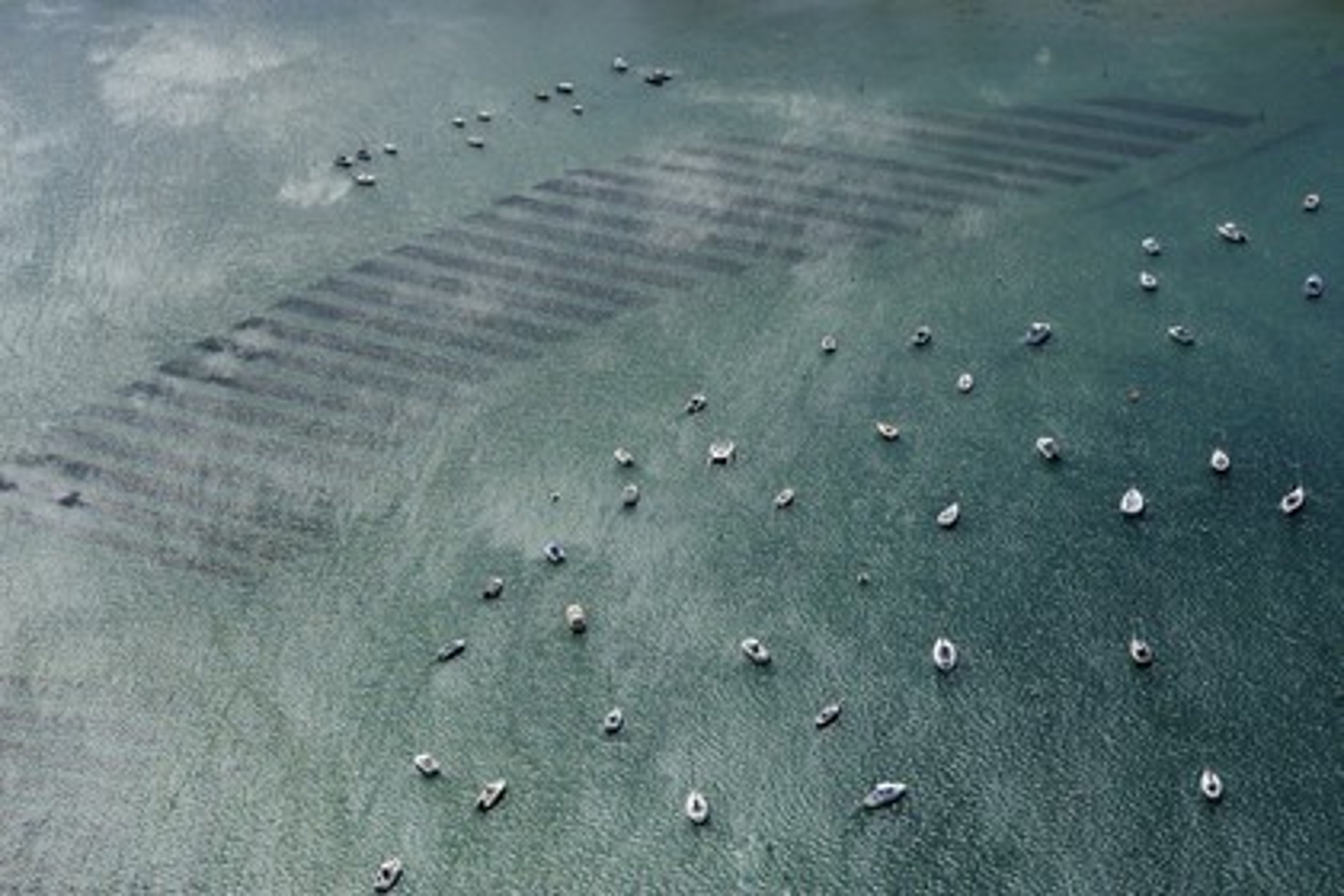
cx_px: 672
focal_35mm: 92
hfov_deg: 22.1
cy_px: 448
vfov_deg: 14.9
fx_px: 3434
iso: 400
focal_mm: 92
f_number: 9
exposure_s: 1/1250
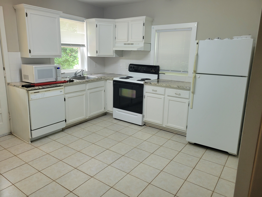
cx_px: 131
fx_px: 197
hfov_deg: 67.3
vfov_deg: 53.1
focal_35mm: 26
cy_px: 98
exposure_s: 1/120
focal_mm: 5.4
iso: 200
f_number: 1.8
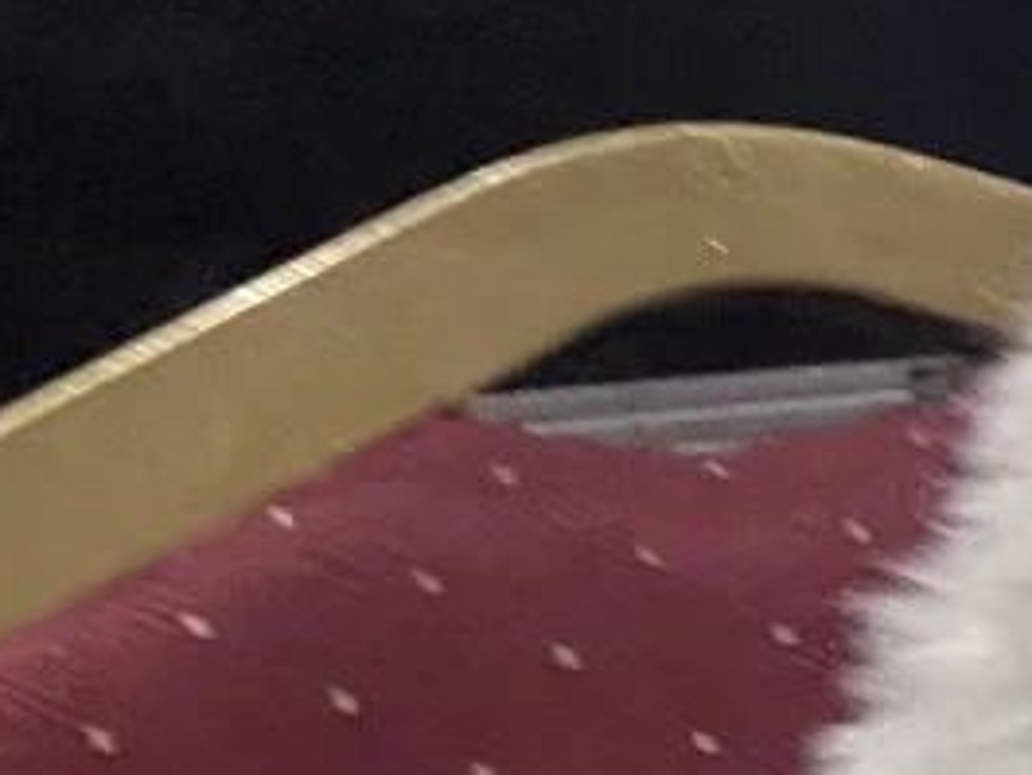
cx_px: 2442
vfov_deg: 10.8
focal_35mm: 125
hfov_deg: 12.5
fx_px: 3728
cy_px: 1558
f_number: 2.2
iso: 320
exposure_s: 1/50
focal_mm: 2.71
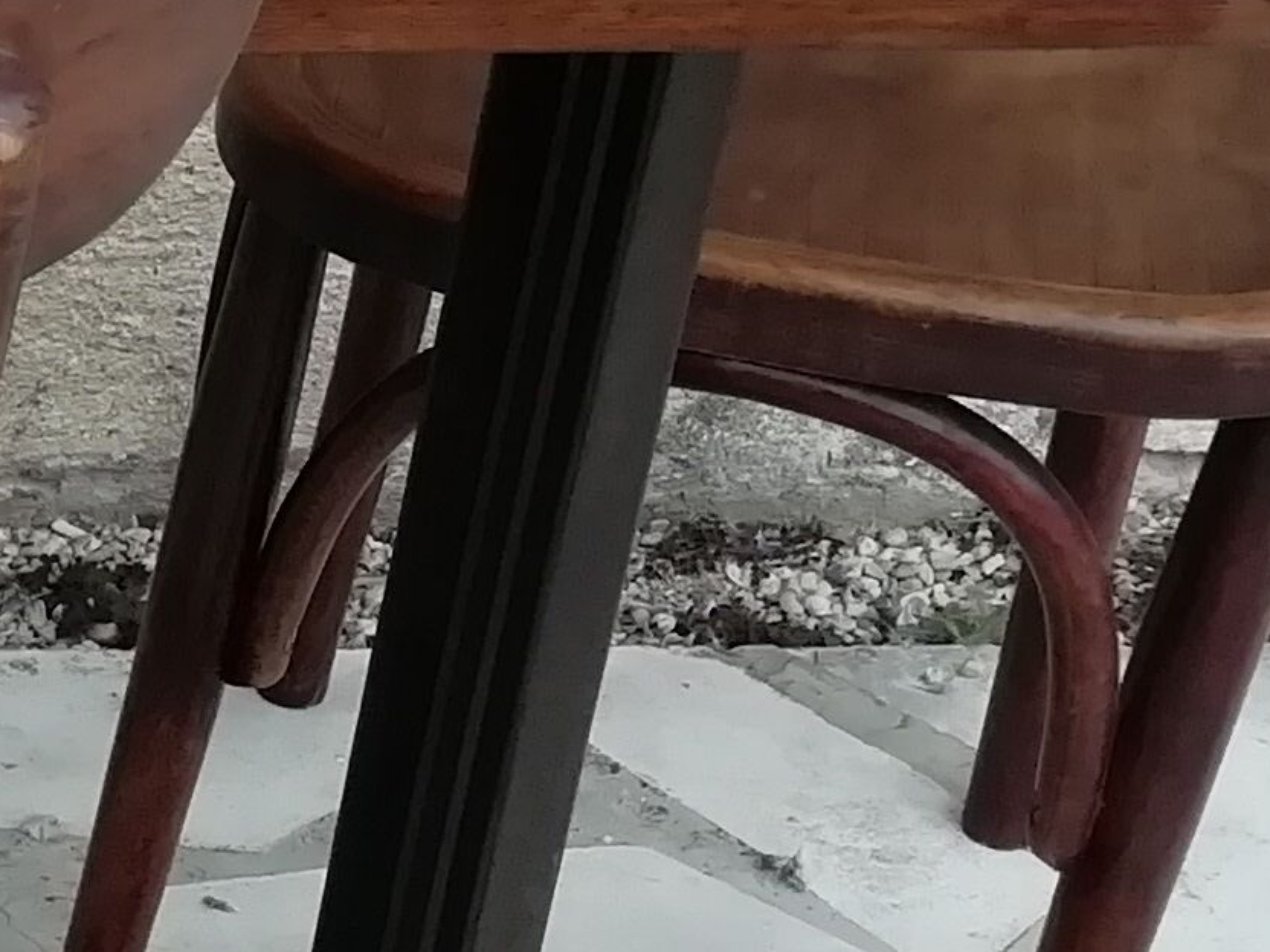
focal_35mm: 130
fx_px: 4769
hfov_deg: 13.6
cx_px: -1032
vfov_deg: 11.4
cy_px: 709
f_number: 2.2
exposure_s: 1/270
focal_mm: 3.46
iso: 50
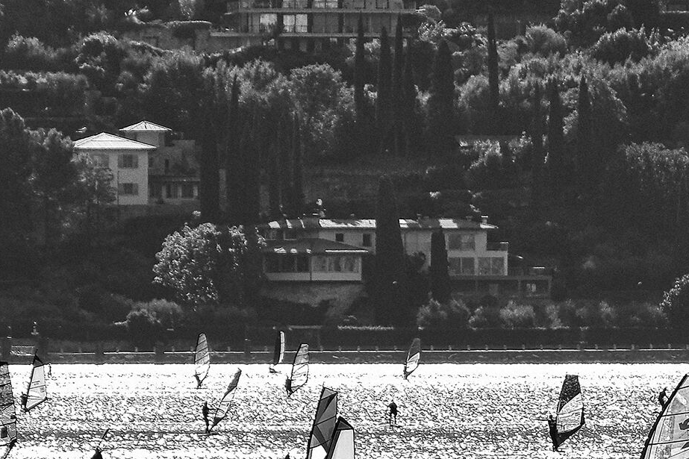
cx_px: 387
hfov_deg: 3.9
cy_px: 587
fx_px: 10103
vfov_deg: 2.6
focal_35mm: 528
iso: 200
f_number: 8
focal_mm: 135
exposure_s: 1/500
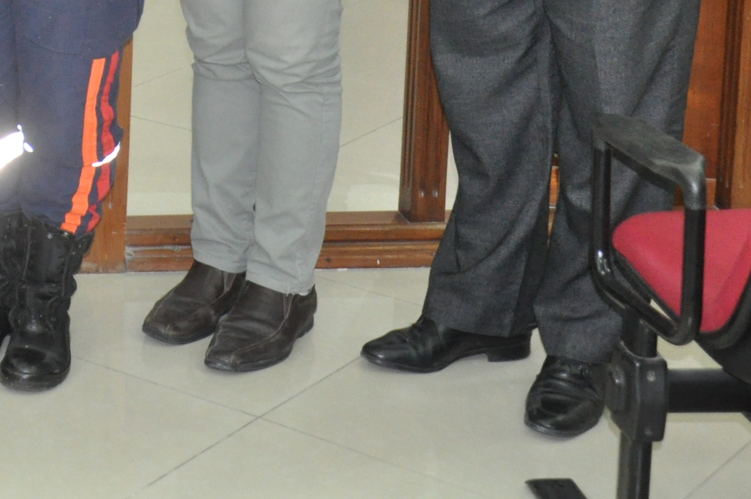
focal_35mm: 109
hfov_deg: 17.6
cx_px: -196
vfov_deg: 12.0
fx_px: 2281
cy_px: -222
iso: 1250
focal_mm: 25
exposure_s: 1/60
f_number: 4.5
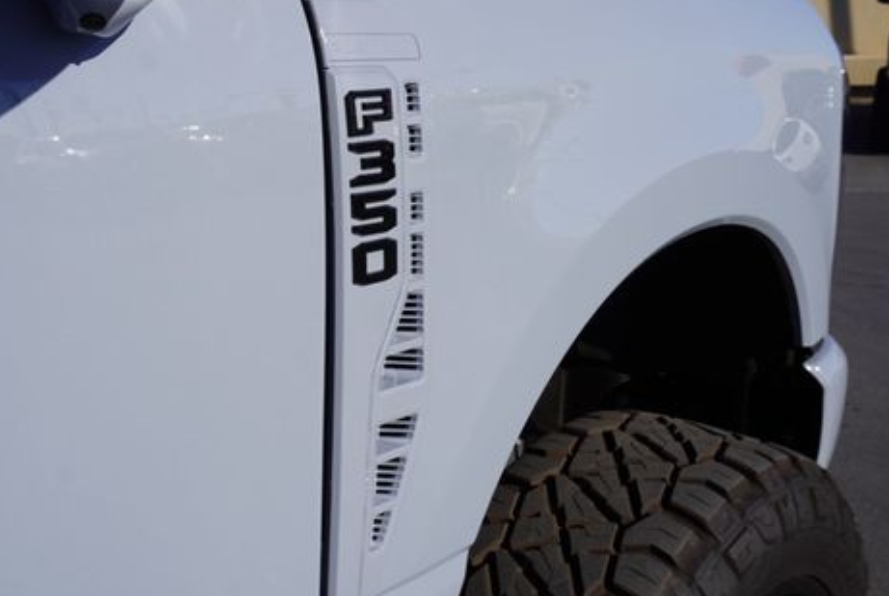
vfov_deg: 30.8
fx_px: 1081
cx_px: 353
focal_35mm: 44
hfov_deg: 44.5
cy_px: 276
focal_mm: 21
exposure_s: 1/250
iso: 100
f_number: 10
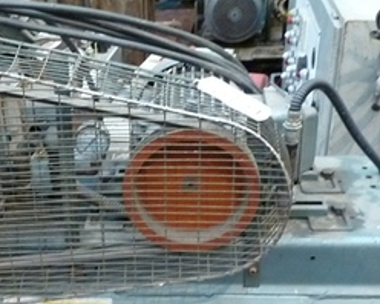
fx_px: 708
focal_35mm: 63
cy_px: 252
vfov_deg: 23.8
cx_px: 78
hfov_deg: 29.4
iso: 400
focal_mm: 4.1
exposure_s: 1/8
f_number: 3.3
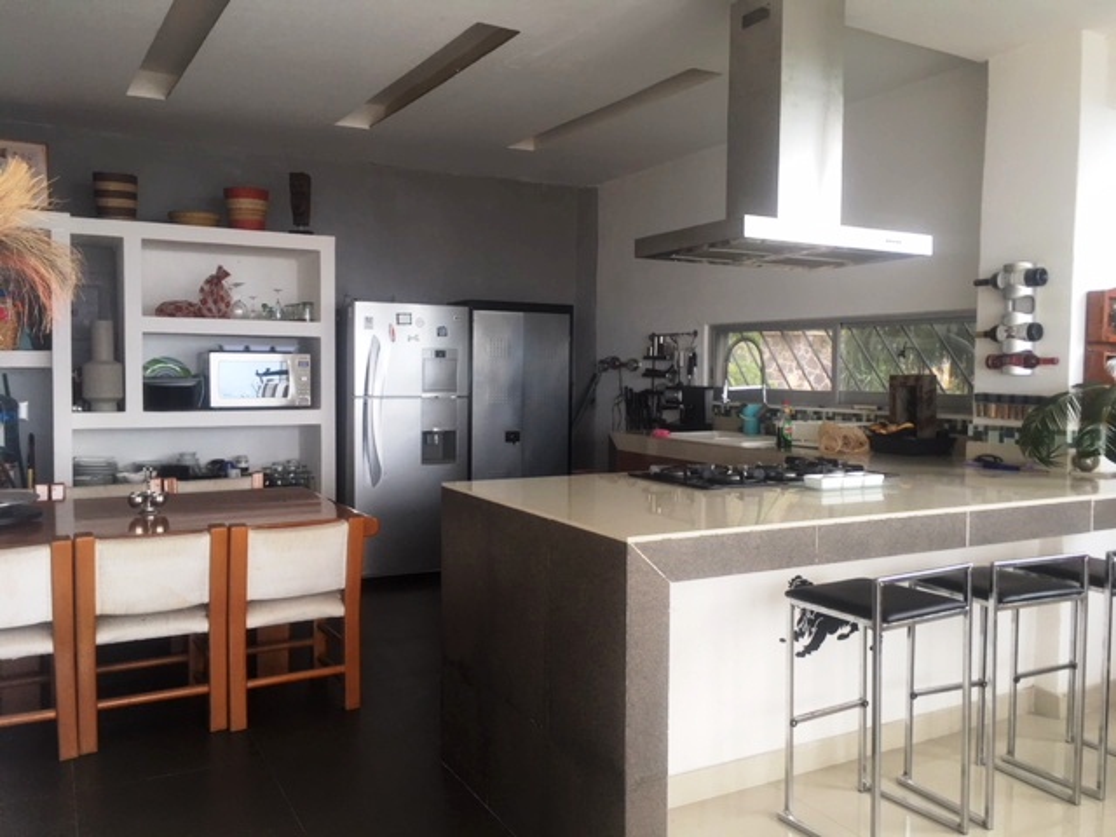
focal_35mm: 29
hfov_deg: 61.7
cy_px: 418
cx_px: 558
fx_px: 935
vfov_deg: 48.2
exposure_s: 1/120
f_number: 2.2
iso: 40
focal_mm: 4.15
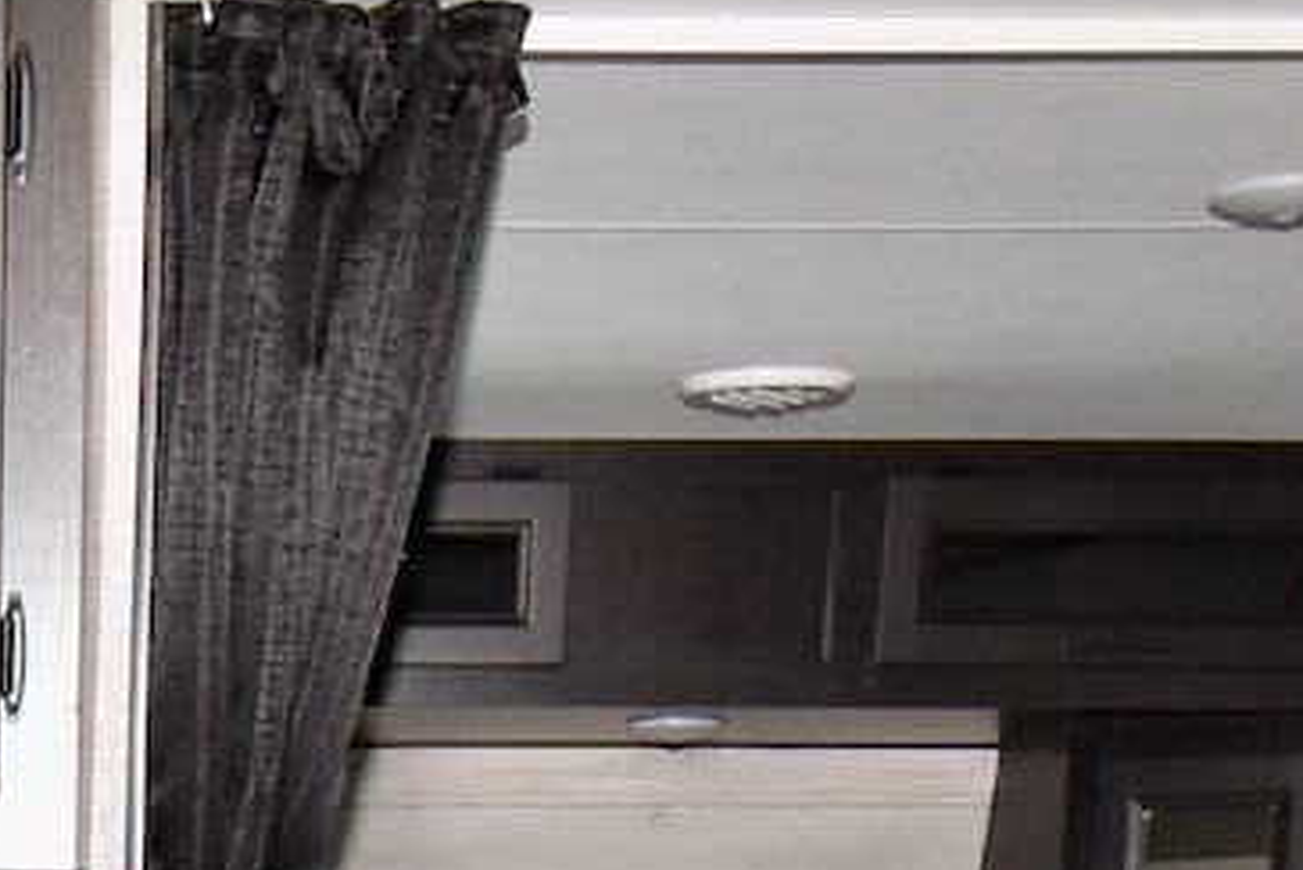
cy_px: 1815
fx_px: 3493
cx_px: -75
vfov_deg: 12.3
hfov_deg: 20.3
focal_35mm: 96
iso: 1000
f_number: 4.8
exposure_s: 1/60
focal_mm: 13
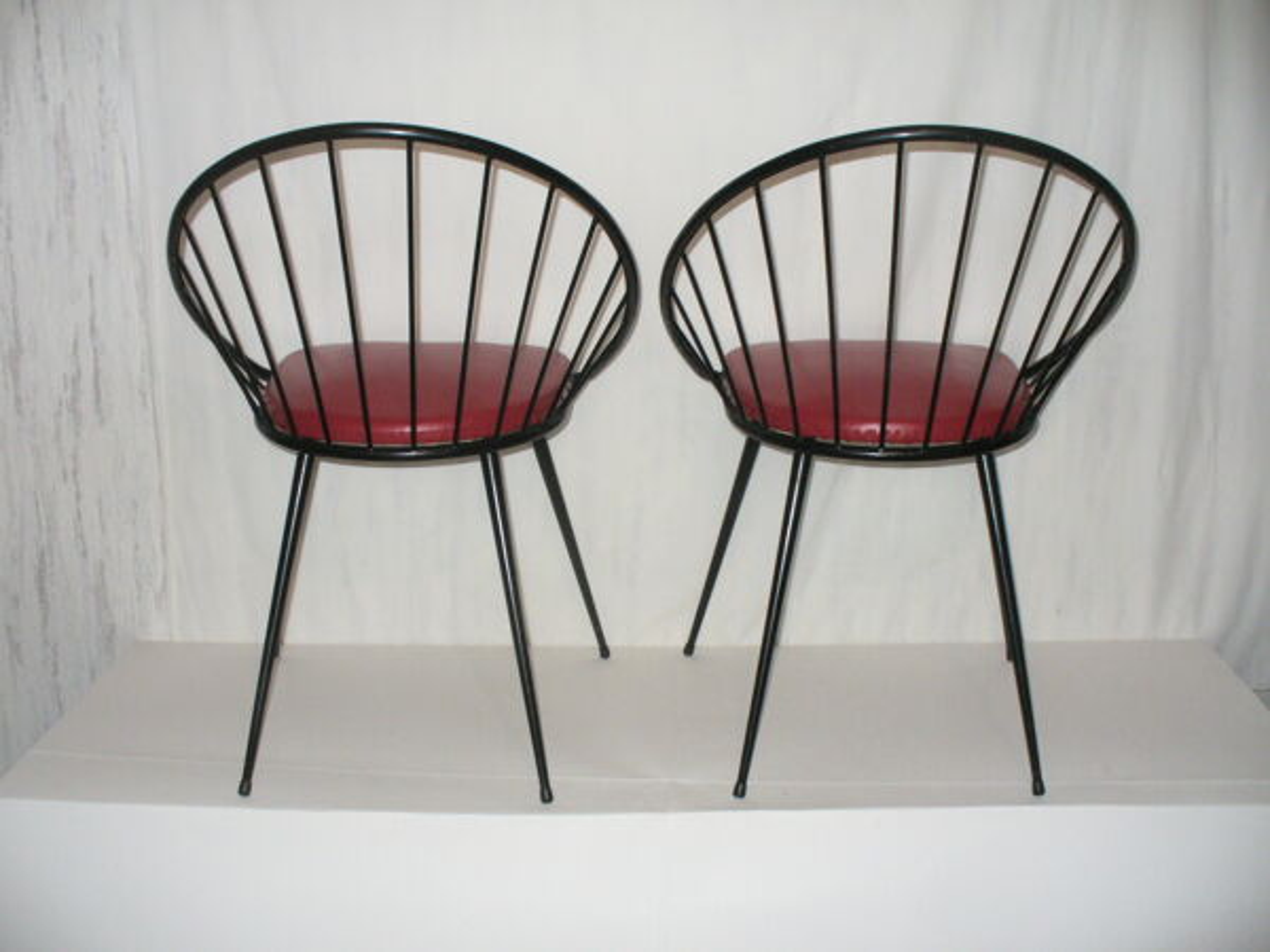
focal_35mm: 37
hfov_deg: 50.1
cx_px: 635
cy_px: 476
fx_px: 1357
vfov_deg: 38.7
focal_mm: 6.1
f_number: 2.8
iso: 320
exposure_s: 1/30
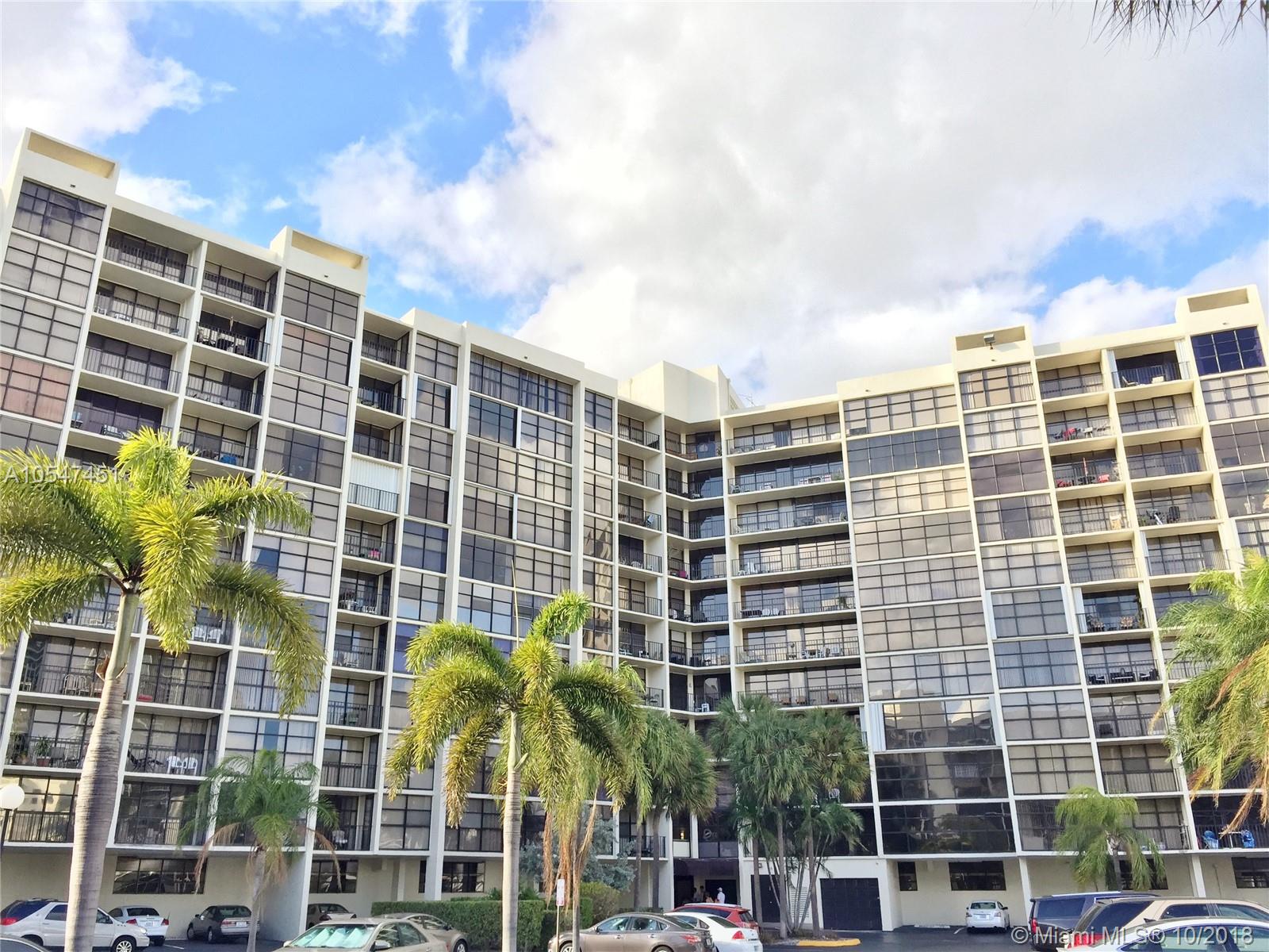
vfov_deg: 48.2
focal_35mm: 29
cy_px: 476
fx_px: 1063
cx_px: 634
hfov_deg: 61.7
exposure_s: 1/719
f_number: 2.2
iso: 32
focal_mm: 4.15
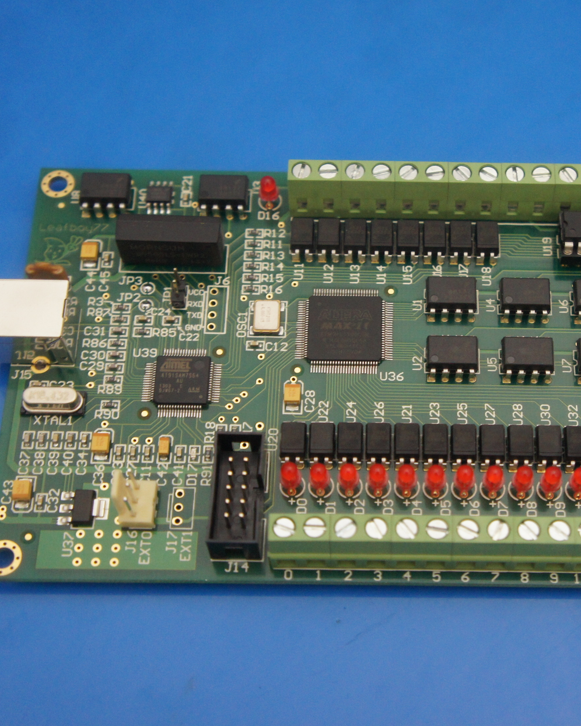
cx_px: 403
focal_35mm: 60
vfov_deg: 31.5
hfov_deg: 25.2
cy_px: 367
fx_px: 1290
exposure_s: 1/5
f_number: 4
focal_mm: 28
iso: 1600
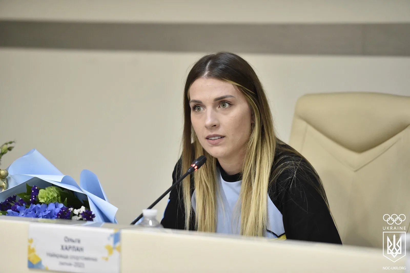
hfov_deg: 10.8
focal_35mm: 190
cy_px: 136
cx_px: 205
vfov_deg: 7.2
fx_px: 2163
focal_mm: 190
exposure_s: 1/400
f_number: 2.8
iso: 3200
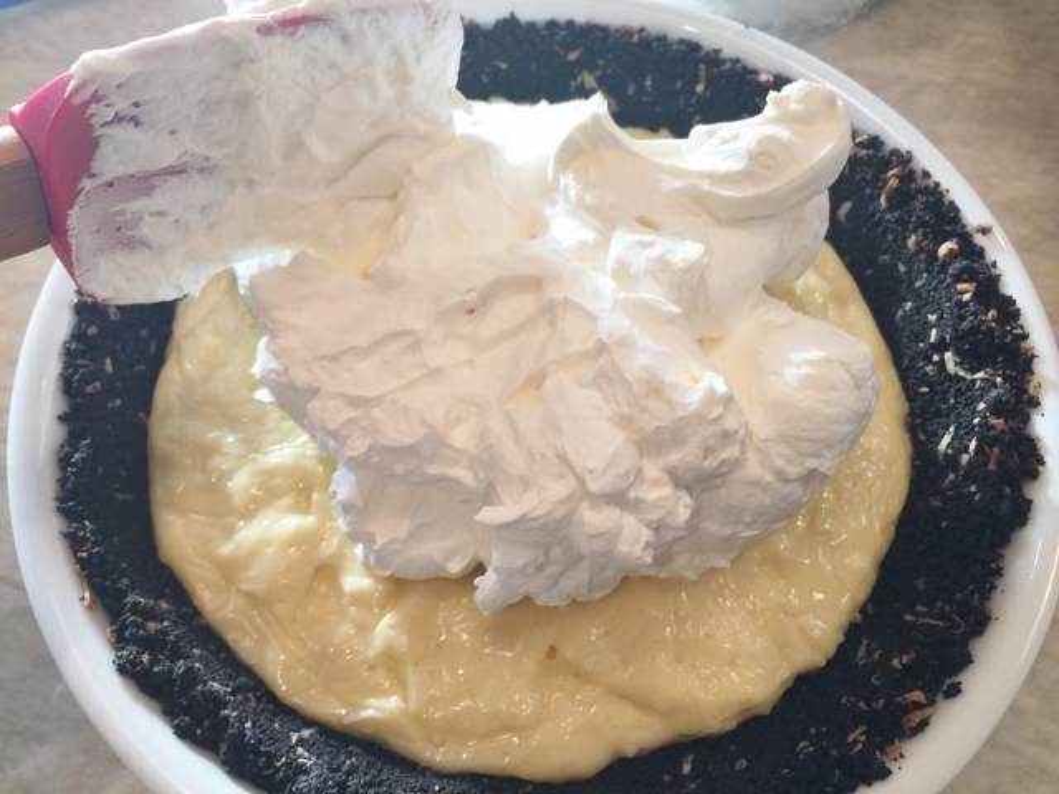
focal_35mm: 29
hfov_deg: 61.7
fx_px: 887
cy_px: 397
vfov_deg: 48.2
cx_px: 530
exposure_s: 1/40
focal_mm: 4.15
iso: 32
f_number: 2.2
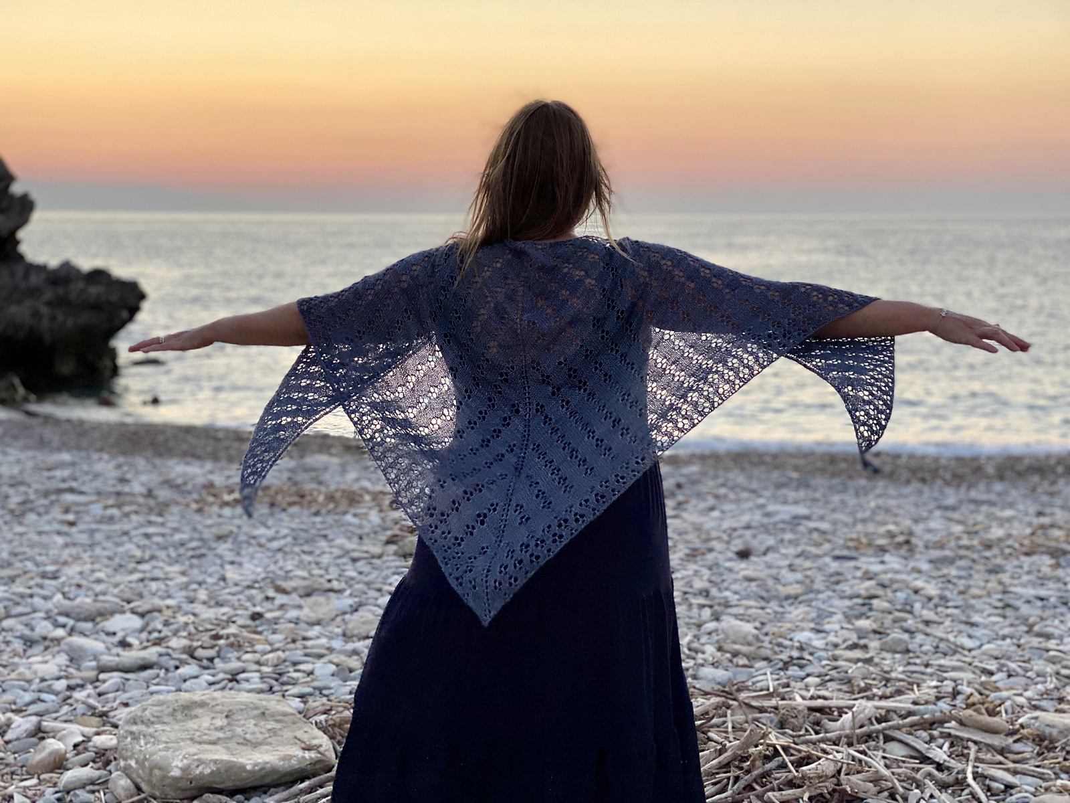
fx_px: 1607
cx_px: 535
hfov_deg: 36.8
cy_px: 402
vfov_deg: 28.0
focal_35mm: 52
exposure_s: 1/122
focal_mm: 6
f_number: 2
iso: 80
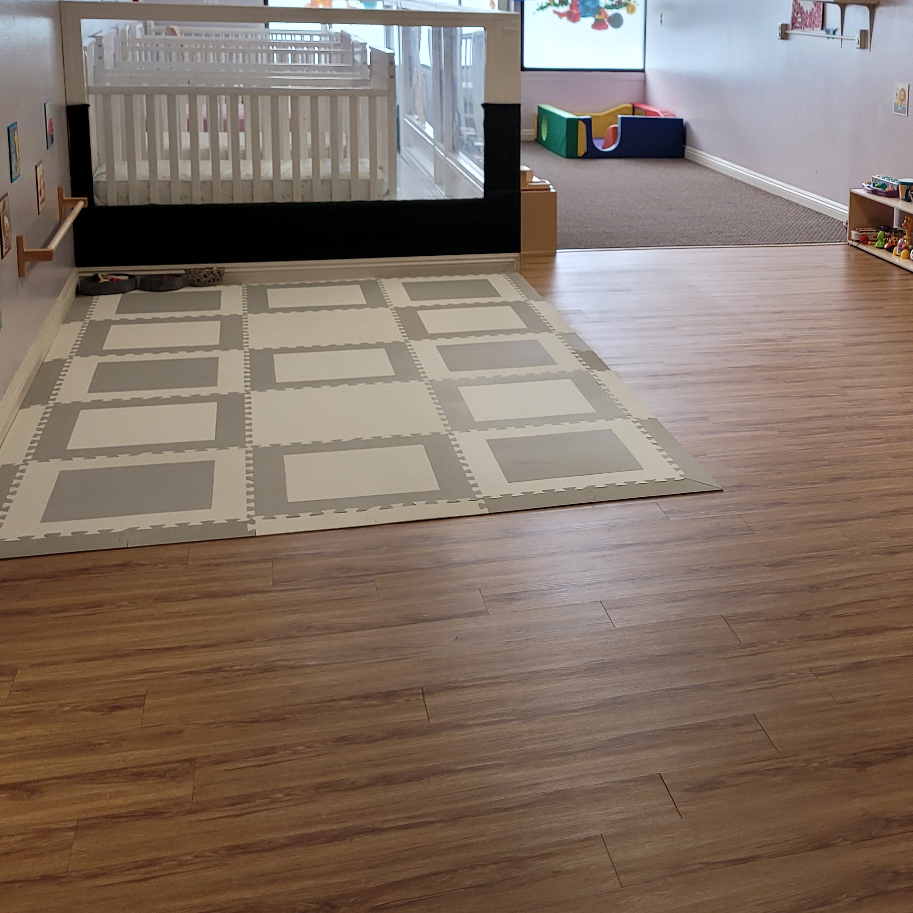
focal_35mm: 46
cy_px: 263
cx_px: 739
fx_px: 1373
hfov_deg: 35.5
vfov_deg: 36.2
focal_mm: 5.4
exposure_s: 1/119
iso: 80
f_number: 1.8
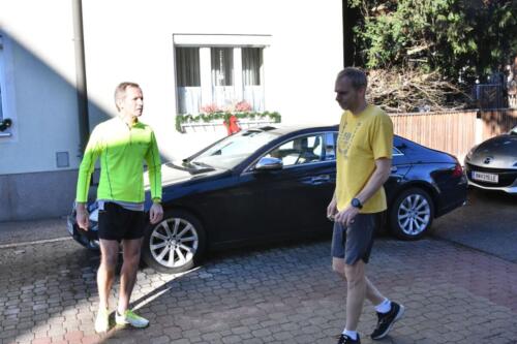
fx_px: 517
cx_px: 258
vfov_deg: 36.8
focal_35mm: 36
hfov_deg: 53.1
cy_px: 172
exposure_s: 1/640
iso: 2000
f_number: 13
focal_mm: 24
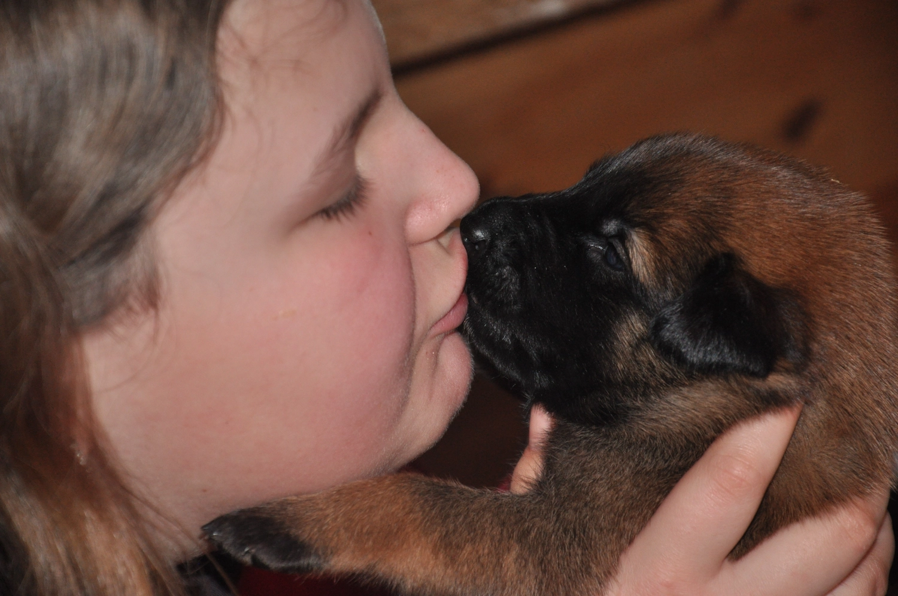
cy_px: 298
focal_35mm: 158
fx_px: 3924
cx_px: 449
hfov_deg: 13.1
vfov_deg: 8.7
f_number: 5.6
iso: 800
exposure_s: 1/30
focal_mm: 105
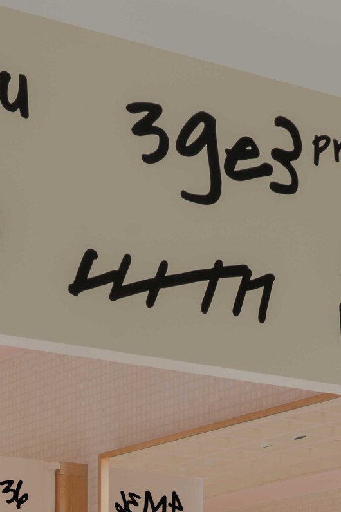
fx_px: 1875
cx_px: 264
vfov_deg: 14.5
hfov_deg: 10.4
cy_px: 772
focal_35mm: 132
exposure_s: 1/15
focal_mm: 35
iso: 100
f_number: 11
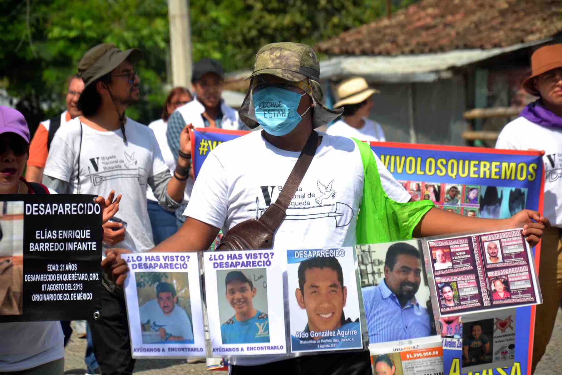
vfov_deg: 8.7
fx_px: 2459
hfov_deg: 13.0
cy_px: 188
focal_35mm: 158
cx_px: 281
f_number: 10
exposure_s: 1/400
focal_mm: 105
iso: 100
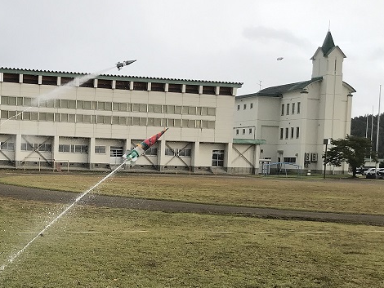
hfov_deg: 30.8
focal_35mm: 61
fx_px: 677
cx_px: 69
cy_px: 200
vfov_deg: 23.9
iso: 20
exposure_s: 1/1212
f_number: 1.8
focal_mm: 3.99
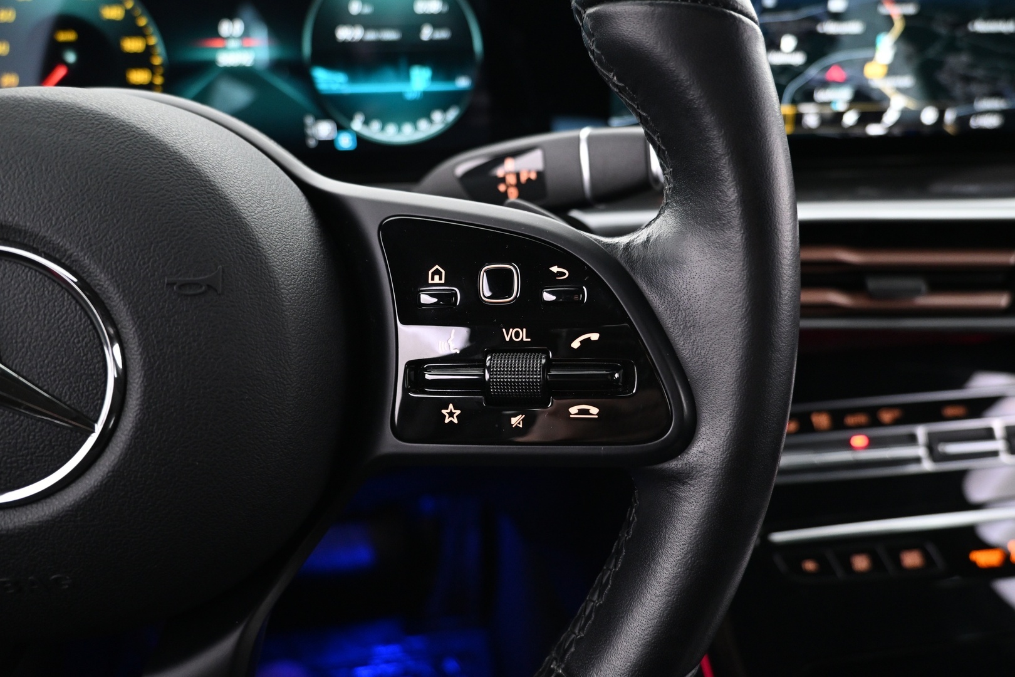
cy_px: 338
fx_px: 677
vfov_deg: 53.1
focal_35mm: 24
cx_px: 508
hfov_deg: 73.7
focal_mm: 16
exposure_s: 1/13
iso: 1600
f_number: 3.5
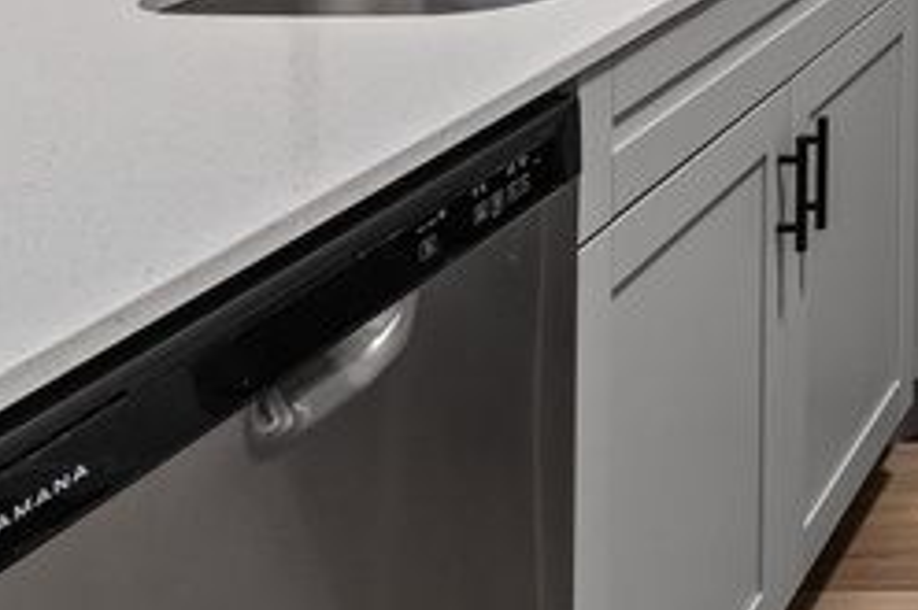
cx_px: 1414
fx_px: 1580
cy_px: -401
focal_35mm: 62
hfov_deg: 24.4
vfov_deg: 18.4
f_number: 8
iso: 250
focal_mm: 10
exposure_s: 1/4
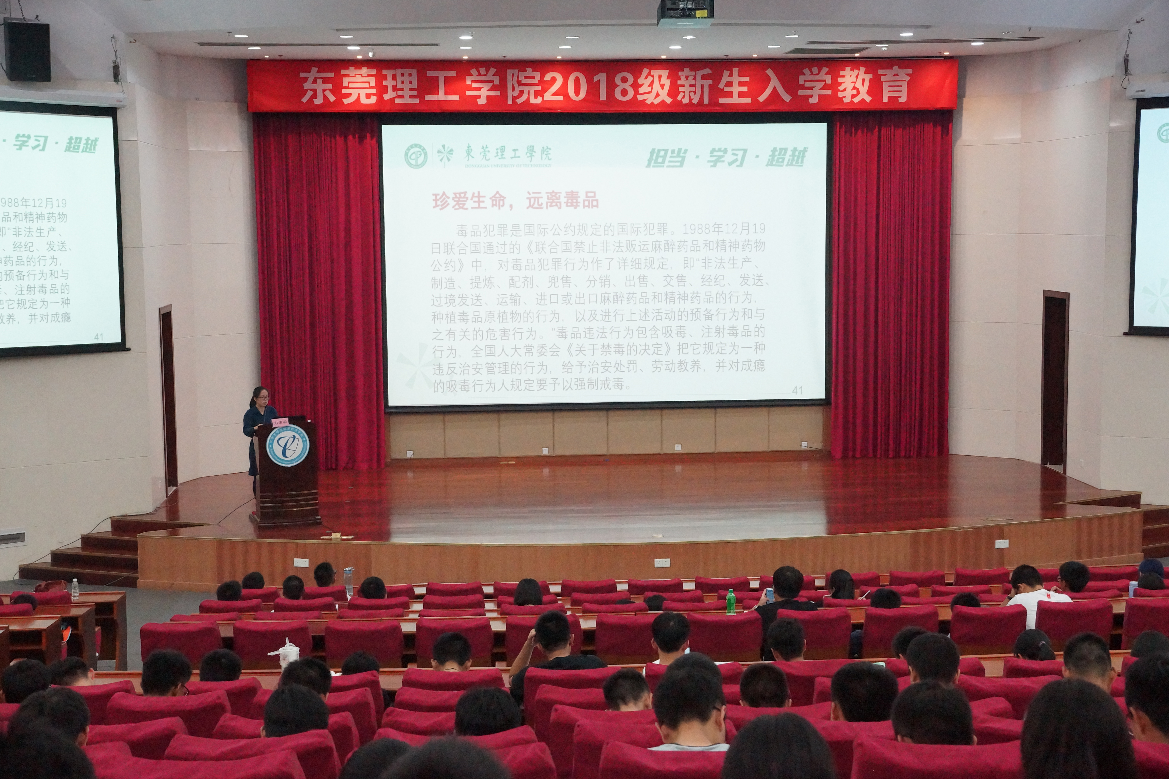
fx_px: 1705
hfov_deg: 37.9
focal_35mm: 52
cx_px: 584
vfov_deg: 25.8
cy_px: 390
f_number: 6.3
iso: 3200
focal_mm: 35
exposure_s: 1/80
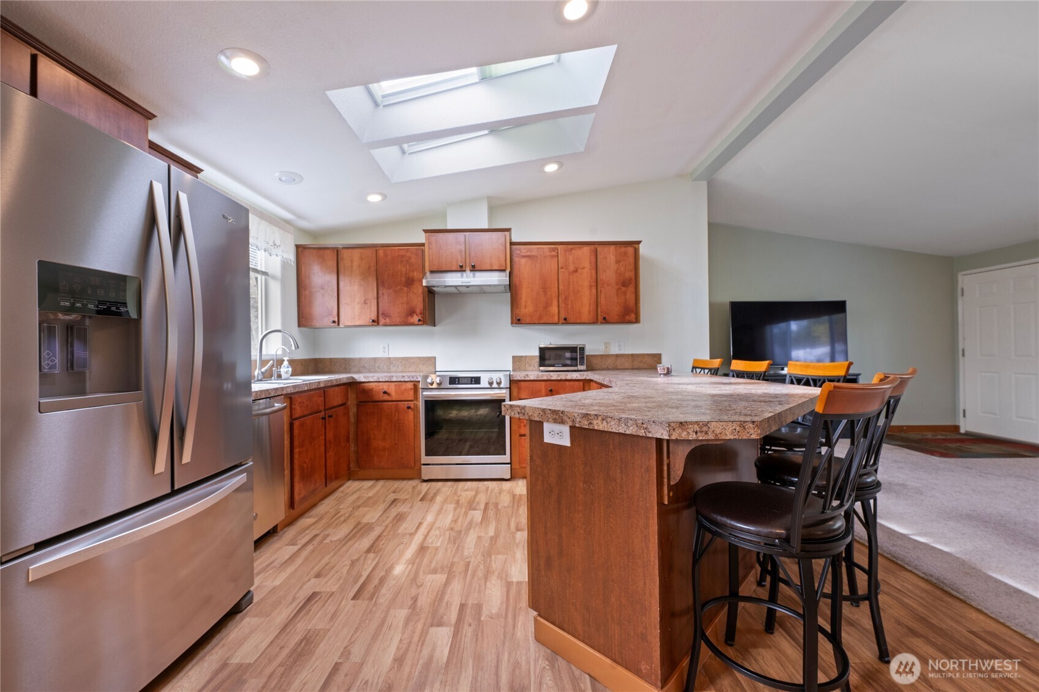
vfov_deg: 81.2
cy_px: 346
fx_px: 404
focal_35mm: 14
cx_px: 520
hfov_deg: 104.3
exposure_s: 1/10
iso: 400
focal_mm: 14
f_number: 9
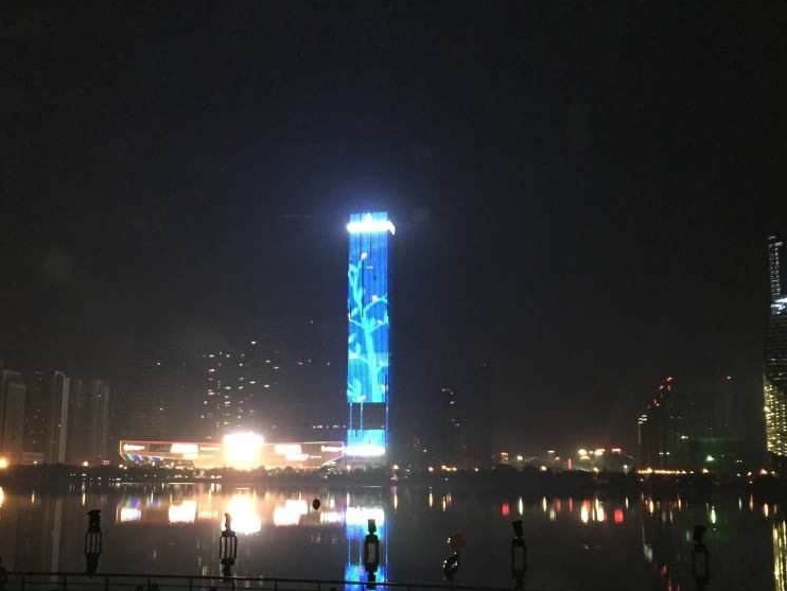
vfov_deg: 35.9
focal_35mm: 40
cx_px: 338
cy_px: 342
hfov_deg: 46.7
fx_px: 910
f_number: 2.2
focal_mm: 4.15
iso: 500
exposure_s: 1/17
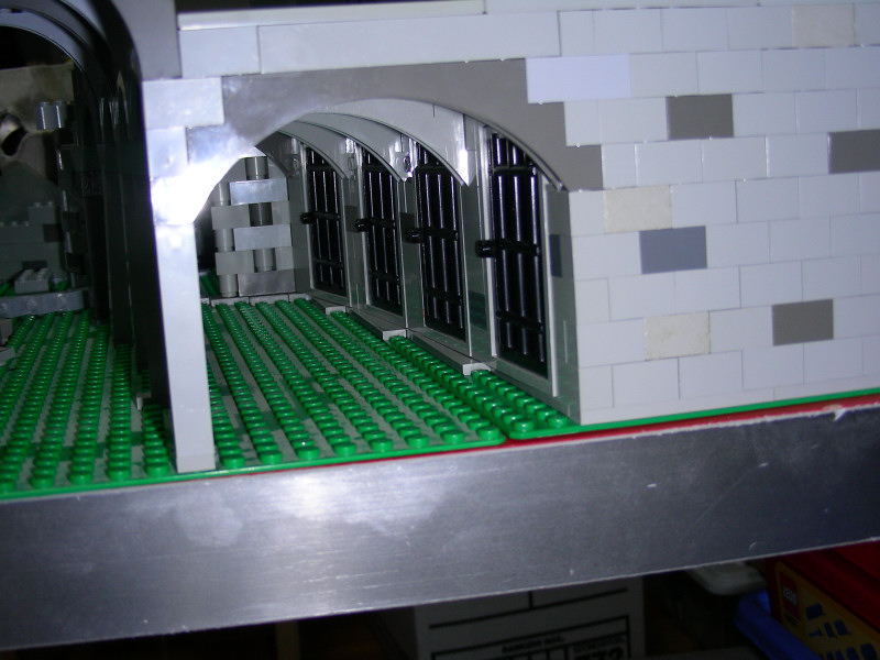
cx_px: 440
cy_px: 330
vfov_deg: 30.3
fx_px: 1220
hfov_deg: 39.7
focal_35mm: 48
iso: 50
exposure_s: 1/60.1
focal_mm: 8
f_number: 3.5
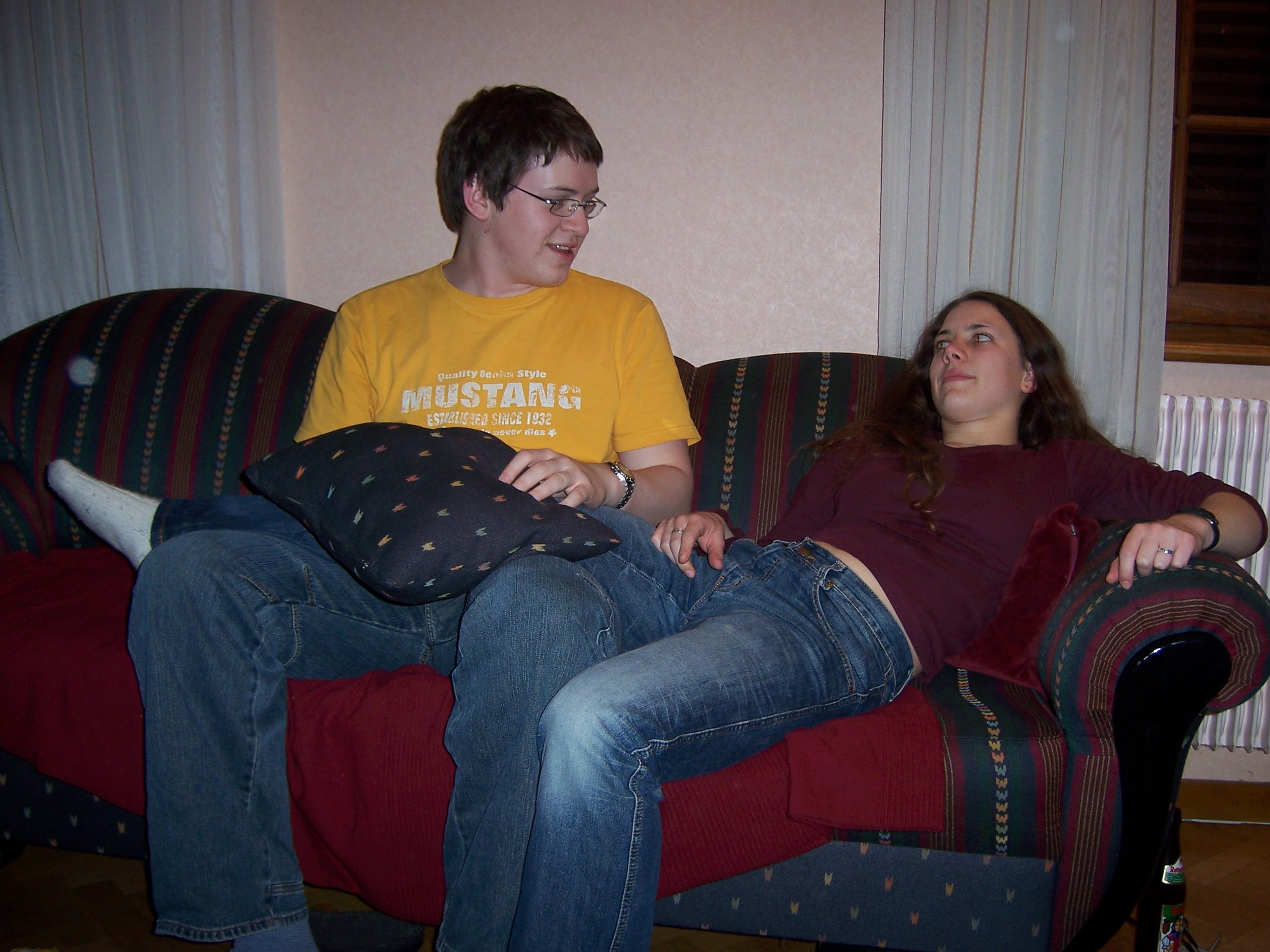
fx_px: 1321
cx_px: 635
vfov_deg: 39.7
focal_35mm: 36
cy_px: 476
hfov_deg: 51.4
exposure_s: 1/60
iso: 80
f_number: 2.8
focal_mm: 6.2
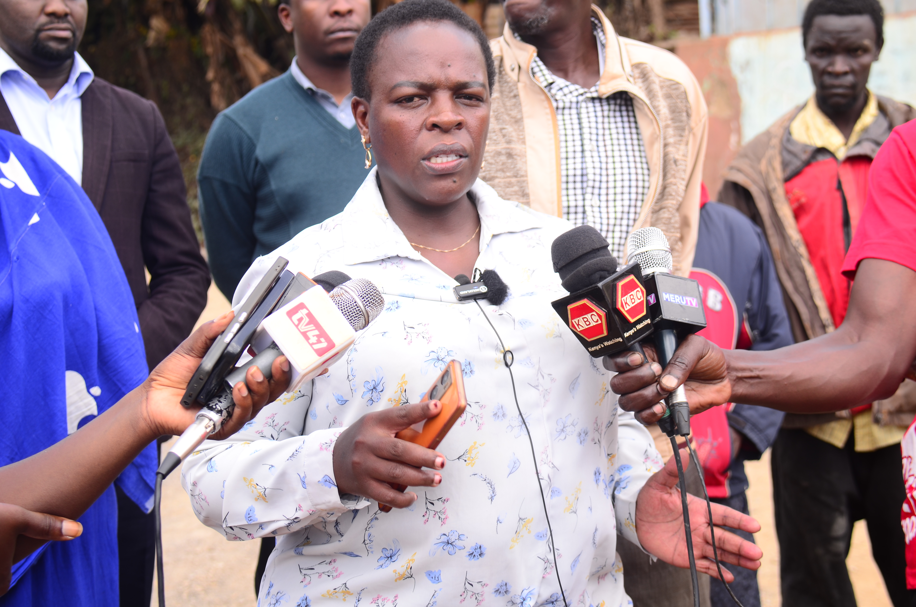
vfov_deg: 18.8
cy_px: 304
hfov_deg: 28.1
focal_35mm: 72
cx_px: 458
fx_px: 1828
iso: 100
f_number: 5.3
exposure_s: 1/100
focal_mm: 48
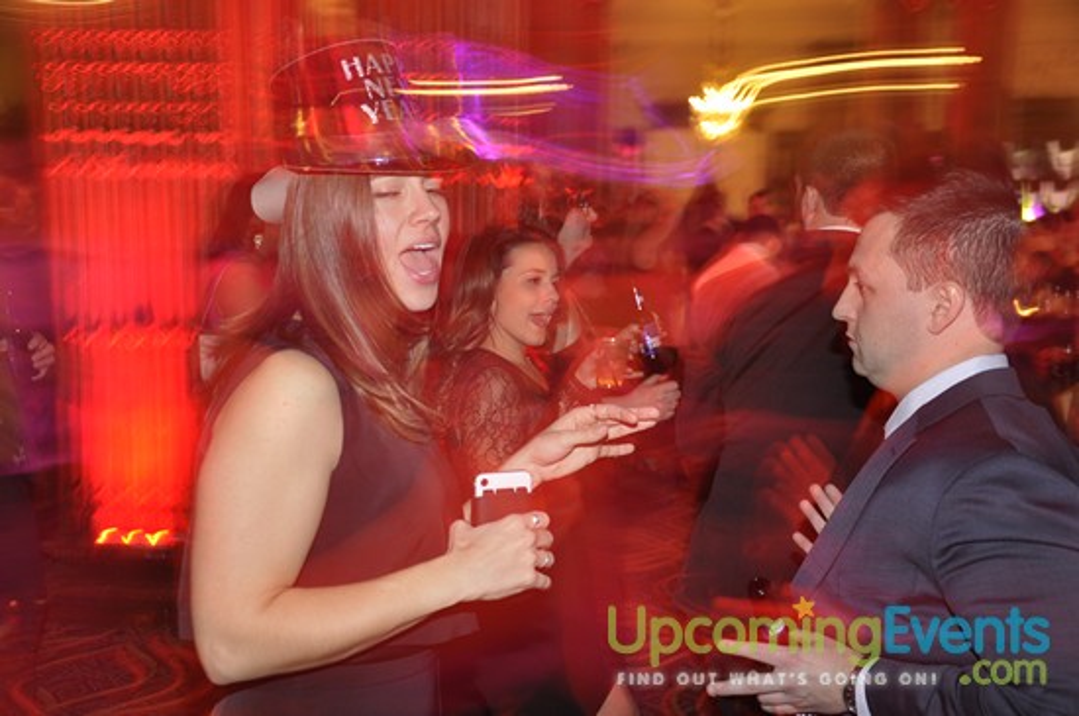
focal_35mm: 39
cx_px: 540
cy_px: 358
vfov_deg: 34.1
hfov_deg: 49.6
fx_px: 1167
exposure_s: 1
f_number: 5
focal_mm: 26
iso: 400
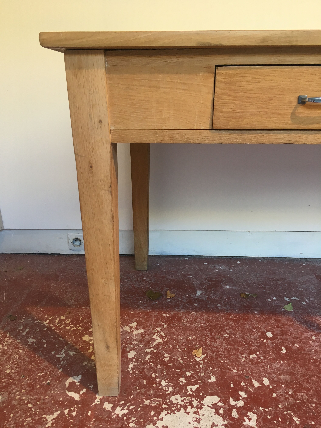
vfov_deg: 61.7
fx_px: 359
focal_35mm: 29
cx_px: 160
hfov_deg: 48.2
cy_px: 214
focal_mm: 4.15
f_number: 2.2
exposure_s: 1/33
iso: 40
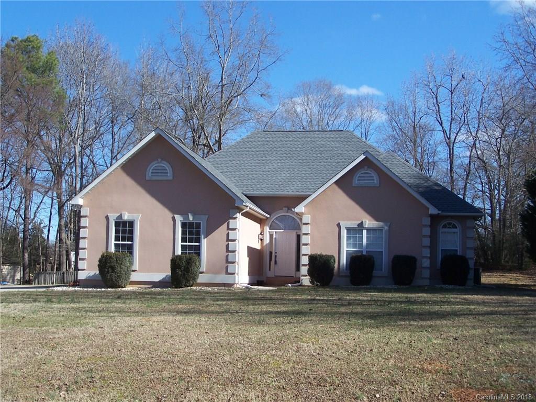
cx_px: 268
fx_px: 790
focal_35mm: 51
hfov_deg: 37.5
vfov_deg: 28.6
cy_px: 201
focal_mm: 8.5
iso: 80
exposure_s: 1/750
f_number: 3
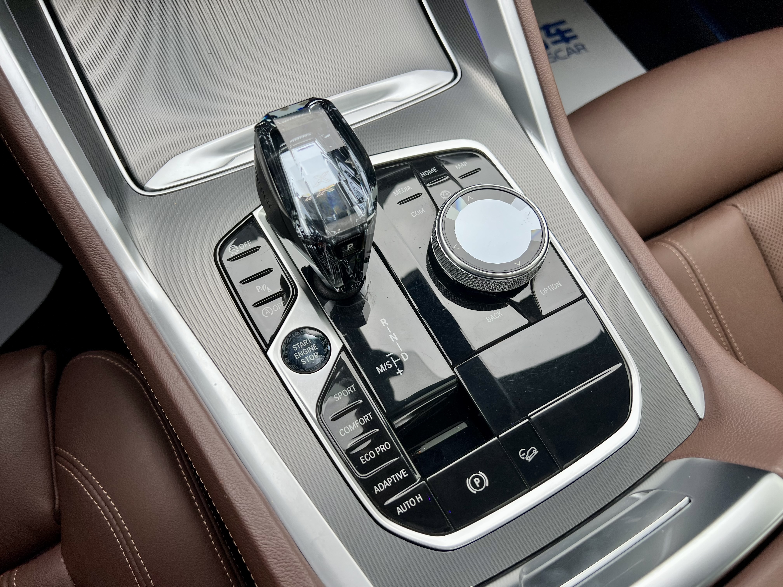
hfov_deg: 67.3
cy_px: 294
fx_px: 588
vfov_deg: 53.1
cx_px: 392
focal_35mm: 26
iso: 50
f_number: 1.5
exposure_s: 1/389
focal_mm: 5.7
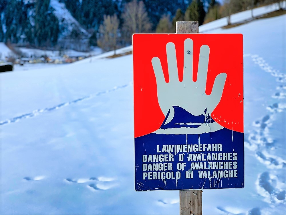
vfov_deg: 28.0
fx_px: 430
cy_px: 108
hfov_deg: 36.8
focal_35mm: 52
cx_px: 143
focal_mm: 6
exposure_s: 1/940
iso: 16
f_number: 2.4
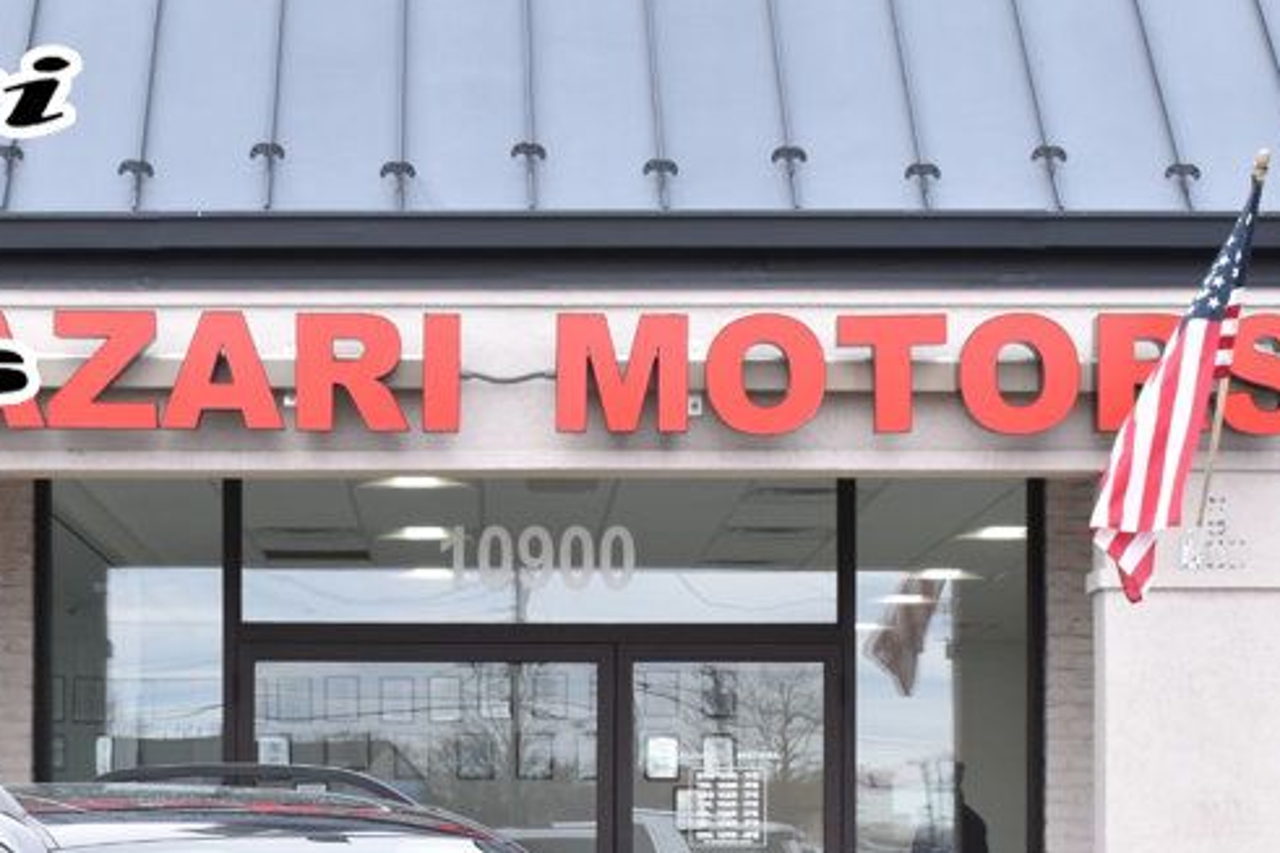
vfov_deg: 13.9
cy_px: 879
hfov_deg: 21.0
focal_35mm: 97
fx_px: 3449
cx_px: 482
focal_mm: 31
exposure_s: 1/125
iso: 400
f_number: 8
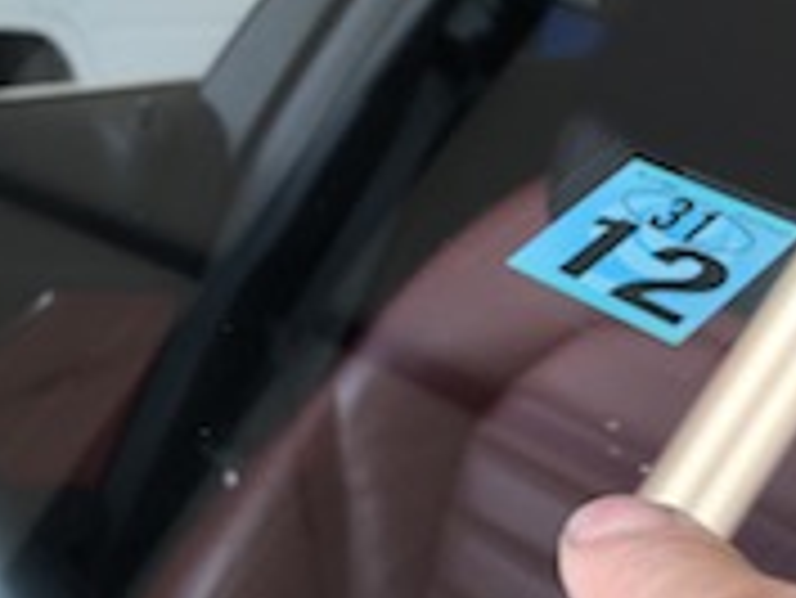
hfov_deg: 25.5
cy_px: 292
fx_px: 1749
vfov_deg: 19.4
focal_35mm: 76
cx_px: 270
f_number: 1.8
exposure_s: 1/122
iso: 20
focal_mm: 3.99
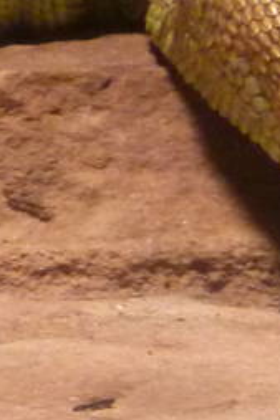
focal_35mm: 1378
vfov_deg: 1.5
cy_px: -346
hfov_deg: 1.0
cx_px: -517
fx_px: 16097
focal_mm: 34.4
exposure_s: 1/50
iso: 400
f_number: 4.6
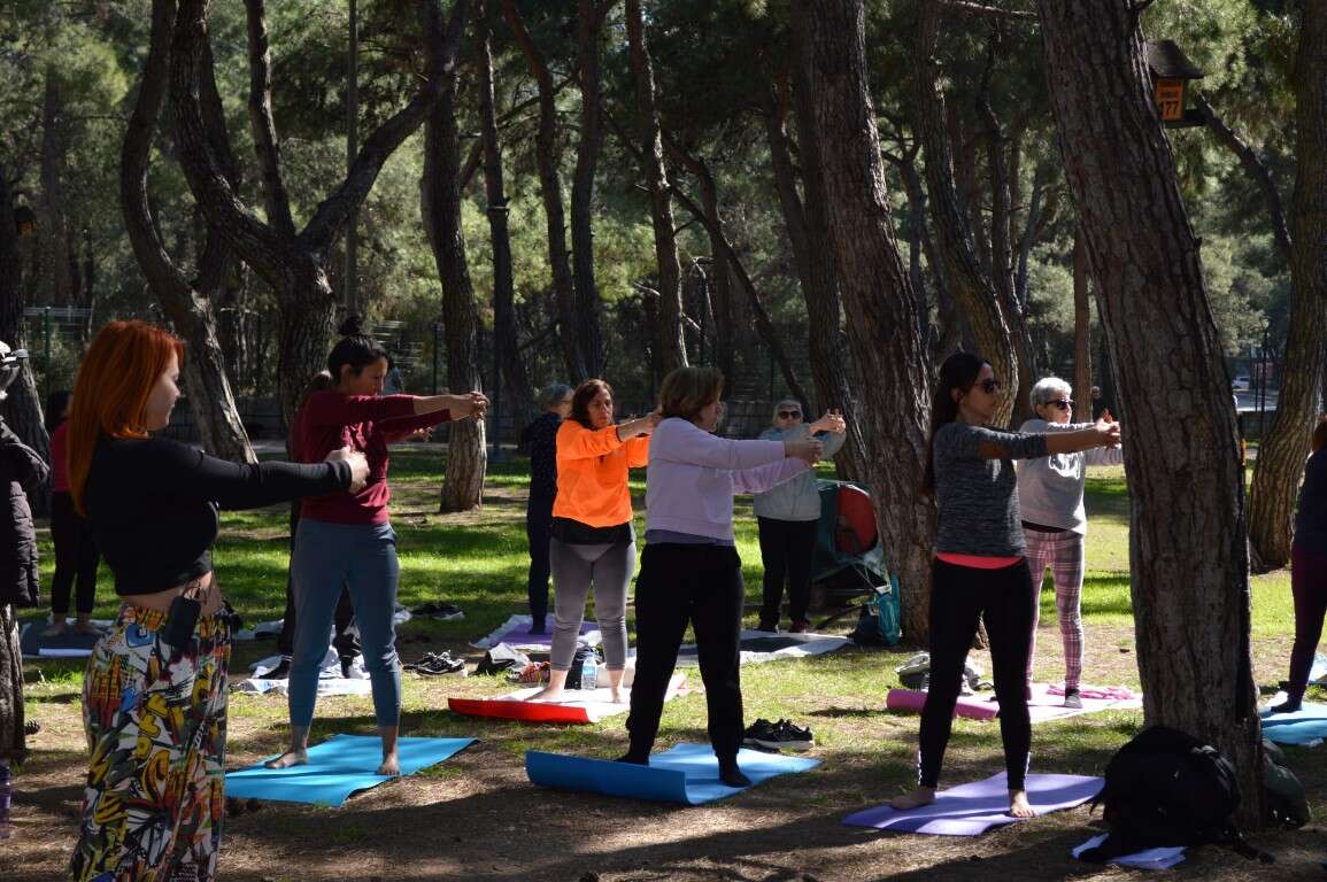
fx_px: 2486
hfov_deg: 29.9
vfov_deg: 20.1
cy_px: 441
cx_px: 664
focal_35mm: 68
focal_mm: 45
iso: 100
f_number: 5.3
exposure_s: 1/125
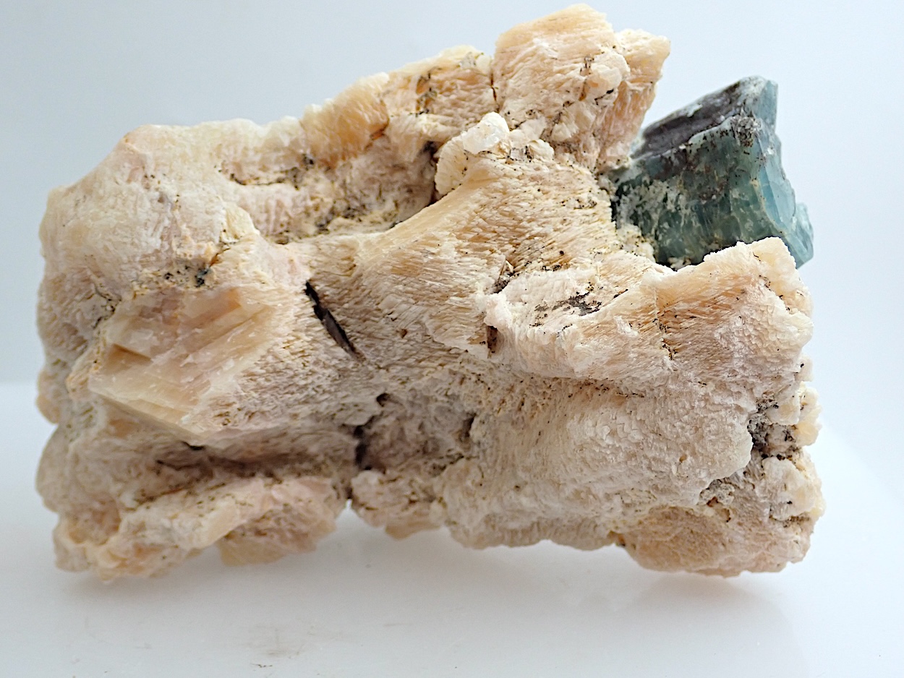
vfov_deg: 29.1
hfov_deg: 38.2
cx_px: 452
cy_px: 339
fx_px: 1306
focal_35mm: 50
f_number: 3.2
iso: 250
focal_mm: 9.01
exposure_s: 1/50
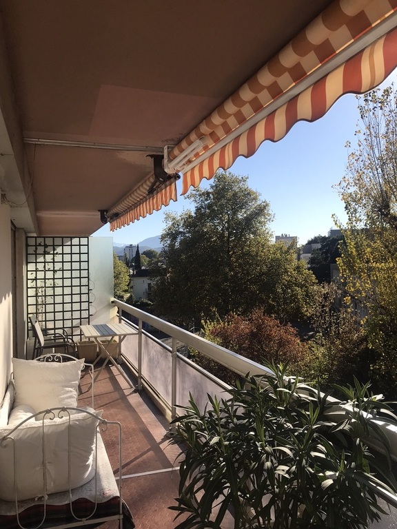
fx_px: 428
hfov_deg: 49.7
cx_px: 198
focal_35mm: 28
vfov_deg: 63.4
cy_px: 264
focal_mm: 3.99
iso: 20
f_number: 1.8
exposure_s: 1/1916
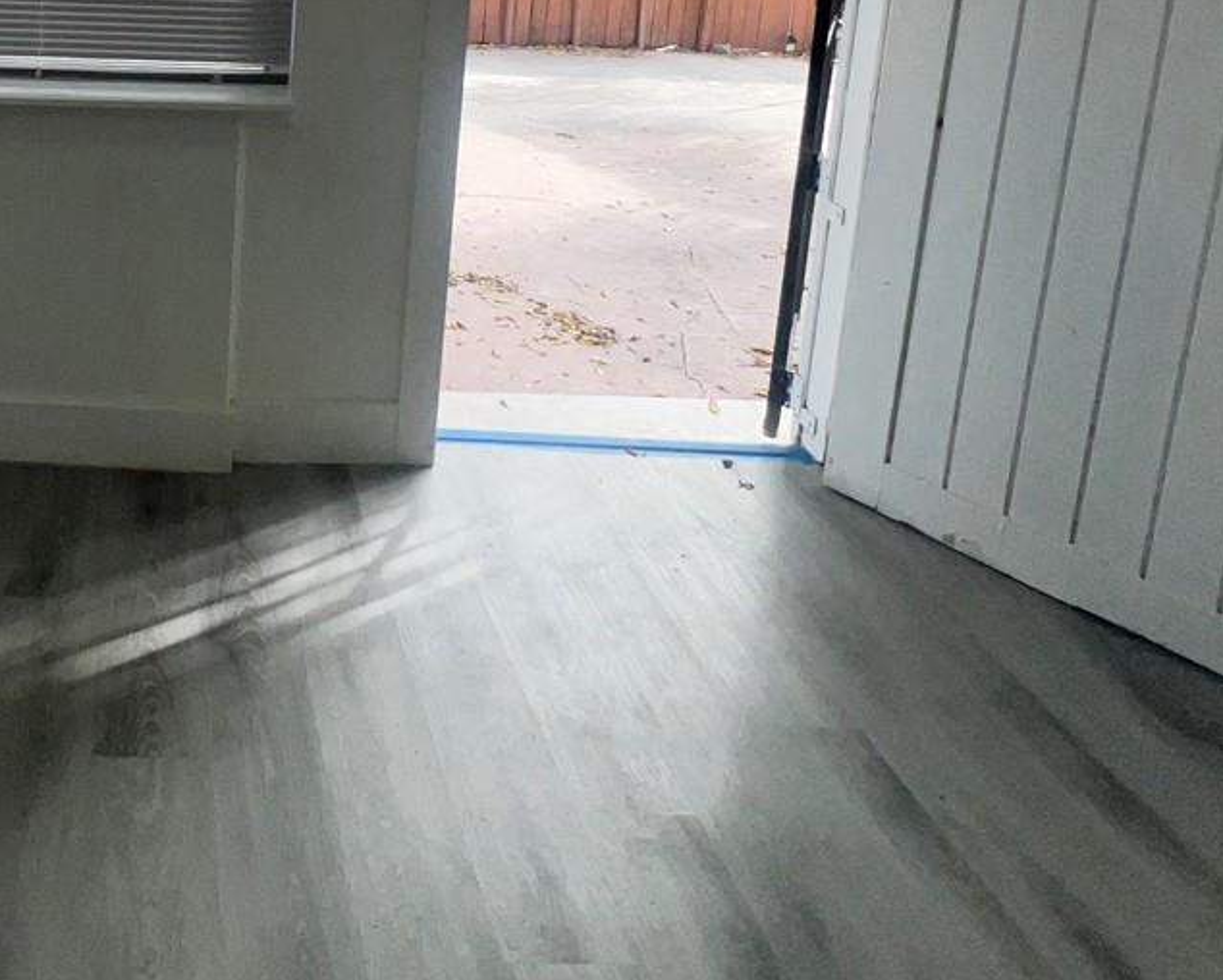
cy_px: -21
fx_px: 1159
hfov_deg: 50.2
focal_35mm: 32
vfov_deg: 39.8
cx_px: 152
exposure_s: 1/531
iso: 25
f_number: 1.8
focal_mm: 1.57
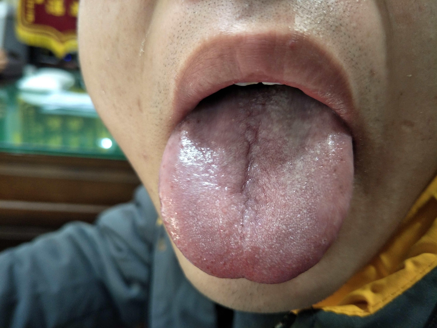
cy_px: 164
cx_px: 218
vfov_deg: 56.8
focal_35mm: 24
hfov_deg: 71.6
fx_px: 303
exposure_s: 1/17
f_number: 1.7
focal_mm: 4.1
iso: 391
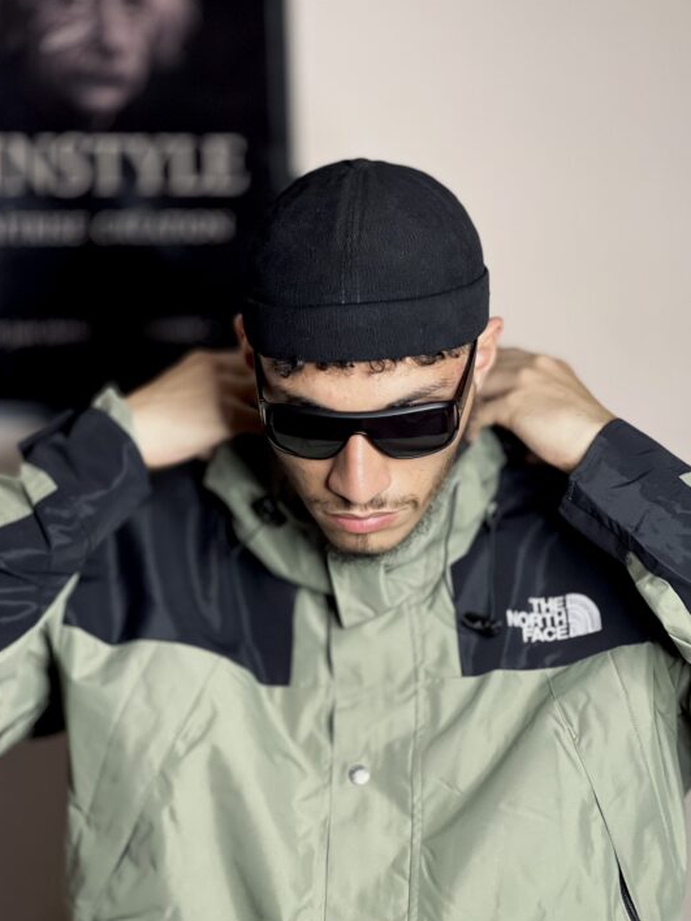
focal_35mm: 87
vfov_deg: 22.5
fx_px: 2316
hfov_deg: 17.0
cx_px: 311
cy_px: 480
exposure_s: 1/33
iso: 250
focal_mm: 9
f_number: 2.8
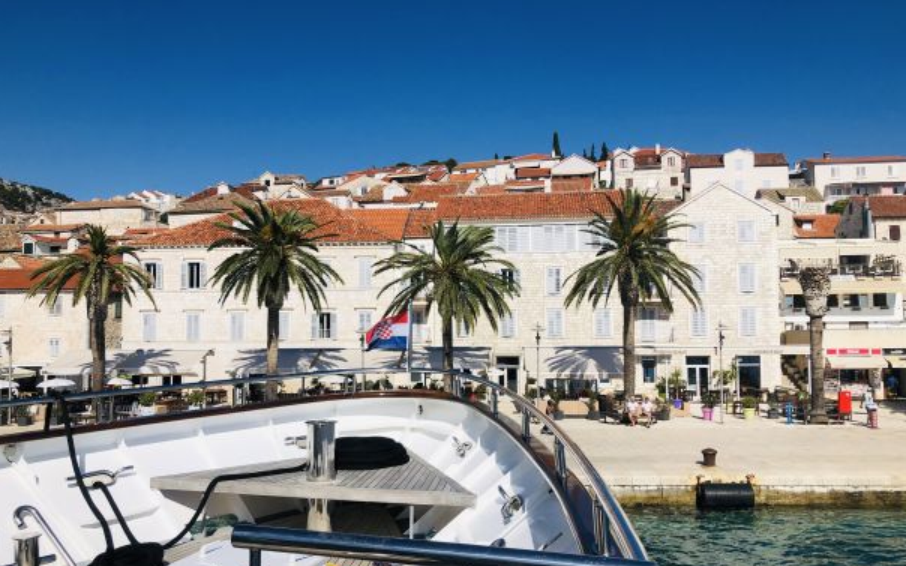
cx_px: 452
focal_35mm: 30
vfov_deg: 41.8
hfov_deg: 62.9
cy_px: 305
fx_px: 740
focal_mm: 3.99
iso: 20
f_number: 1.8
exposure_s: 1/4808
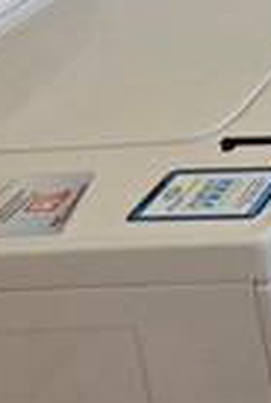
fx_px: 708
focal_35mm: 63
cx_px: 736
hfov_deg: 12.8
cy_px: -291
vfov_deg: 22.1
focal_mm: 2.2
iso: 64
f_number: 1.9
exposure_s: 1/120
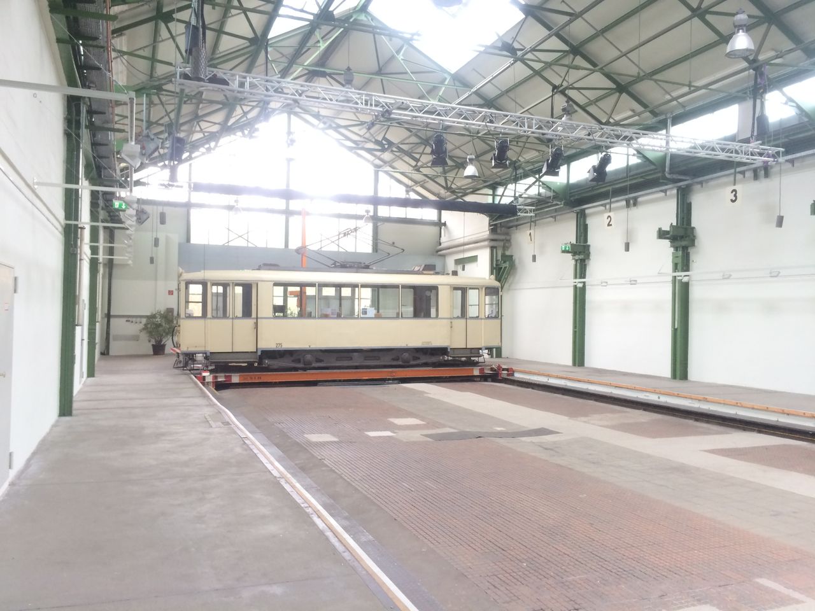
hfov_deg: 61.7
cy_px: 306
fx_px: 683
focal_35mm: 29
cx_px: 408
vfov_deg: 48.2
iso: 50
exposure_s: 1/33
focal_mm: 4.15
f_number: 2.2
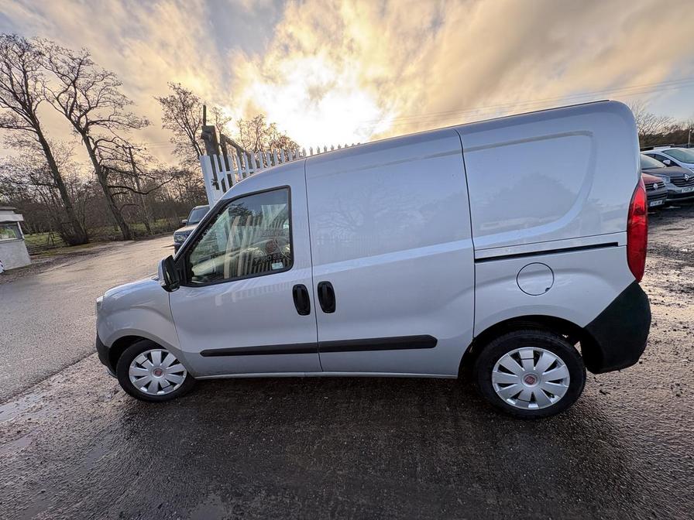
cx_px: 347
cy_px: 260
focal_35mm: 14
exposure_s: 1/254
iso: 40
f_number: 2.2
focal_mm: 2.22
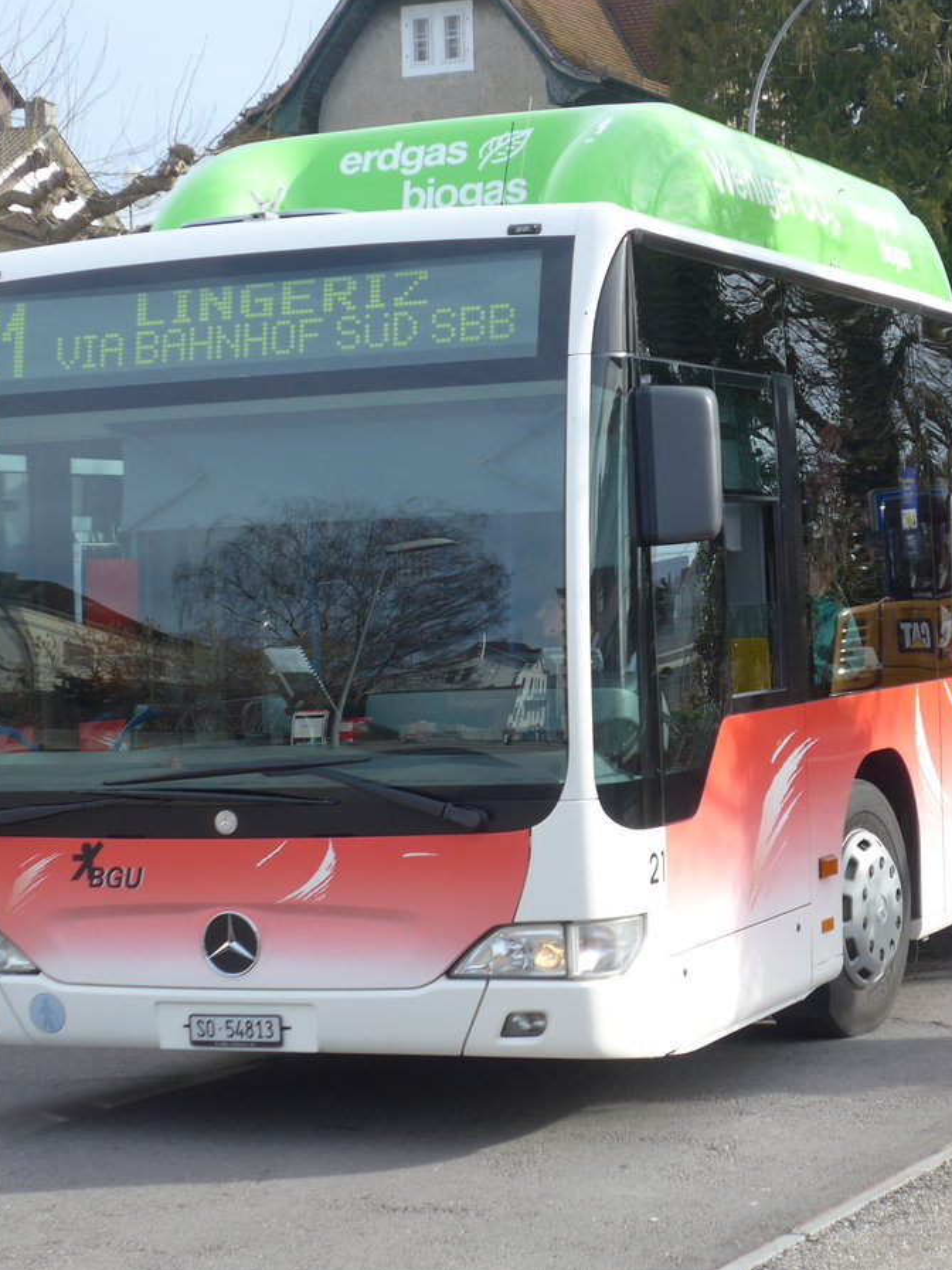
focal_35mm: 83
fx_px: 3044
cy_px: 635
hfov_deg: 17.8
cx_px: 568
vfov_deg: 23.6
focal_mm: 12.7
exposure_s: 1/400
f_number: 3.7
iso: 80
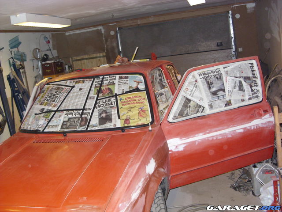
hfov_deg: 49.0
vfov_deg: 37.7
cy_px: 106
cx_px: 141
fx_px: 310
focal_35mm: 38
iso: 200
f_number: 2.8
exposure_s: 1/30
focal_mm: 6.3
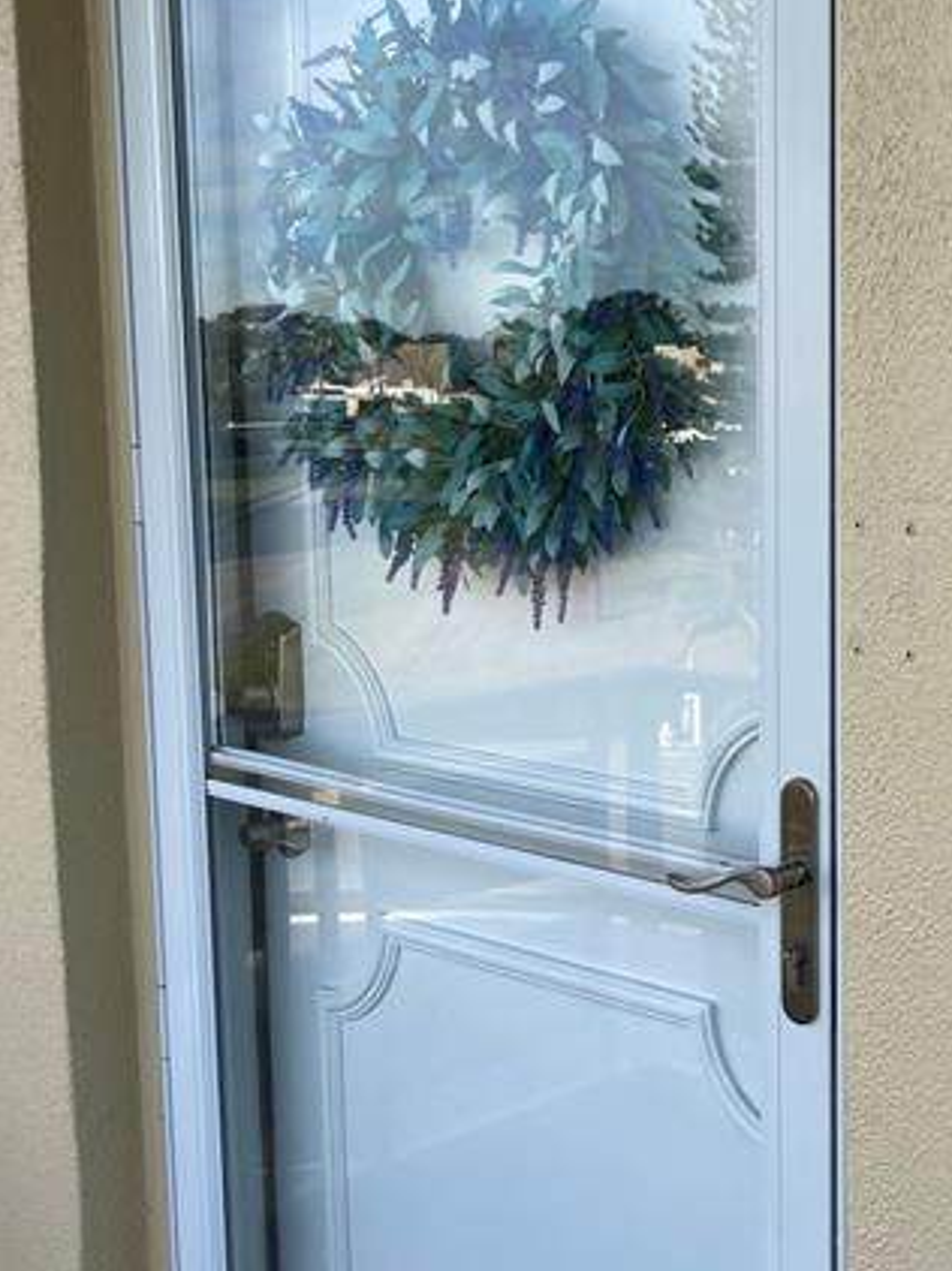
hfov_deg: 27.7
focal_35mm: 51
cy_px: 599
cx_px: 816
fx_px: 1872
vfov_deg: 37.5
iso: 20
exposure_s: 1/489
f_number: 1.8
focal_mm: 3.99
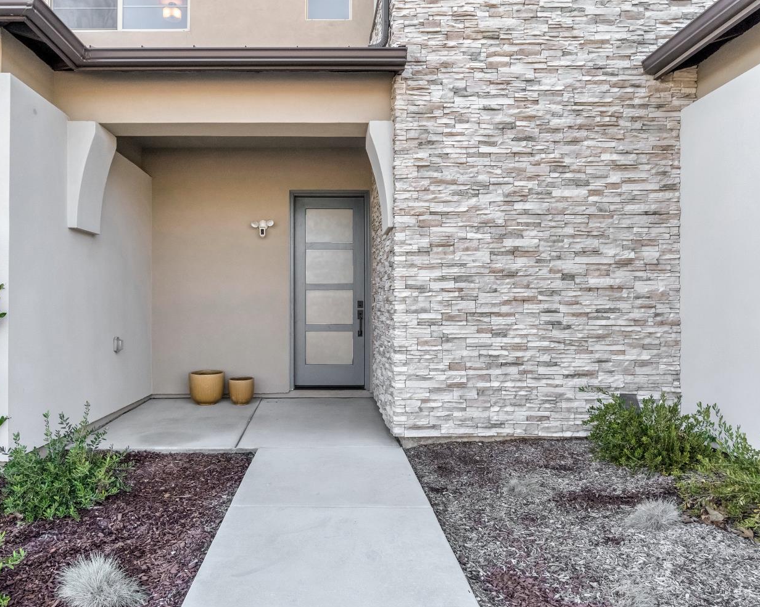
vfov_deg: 58.8
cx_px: 328
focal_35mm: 24
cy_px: 307
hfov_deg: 70.0
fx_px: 540
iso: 400
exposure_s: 1/160
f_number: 9
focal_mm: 14
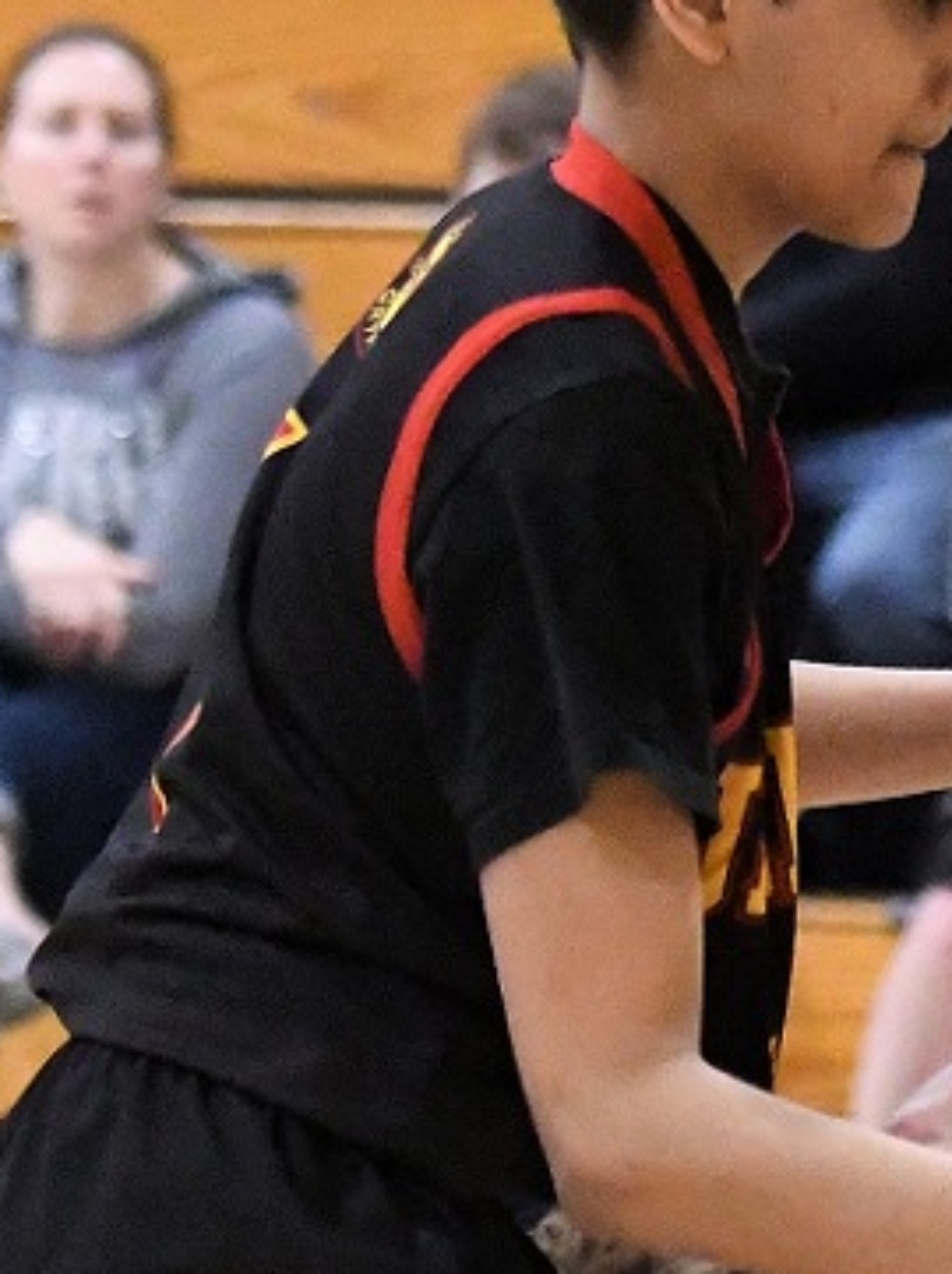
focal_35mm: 327
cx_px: 1566
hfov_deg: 4.5
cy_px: 1173
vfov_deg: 6.1
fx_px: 12012
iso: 14400
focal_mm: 78
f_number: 2.8
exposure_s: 1/1000
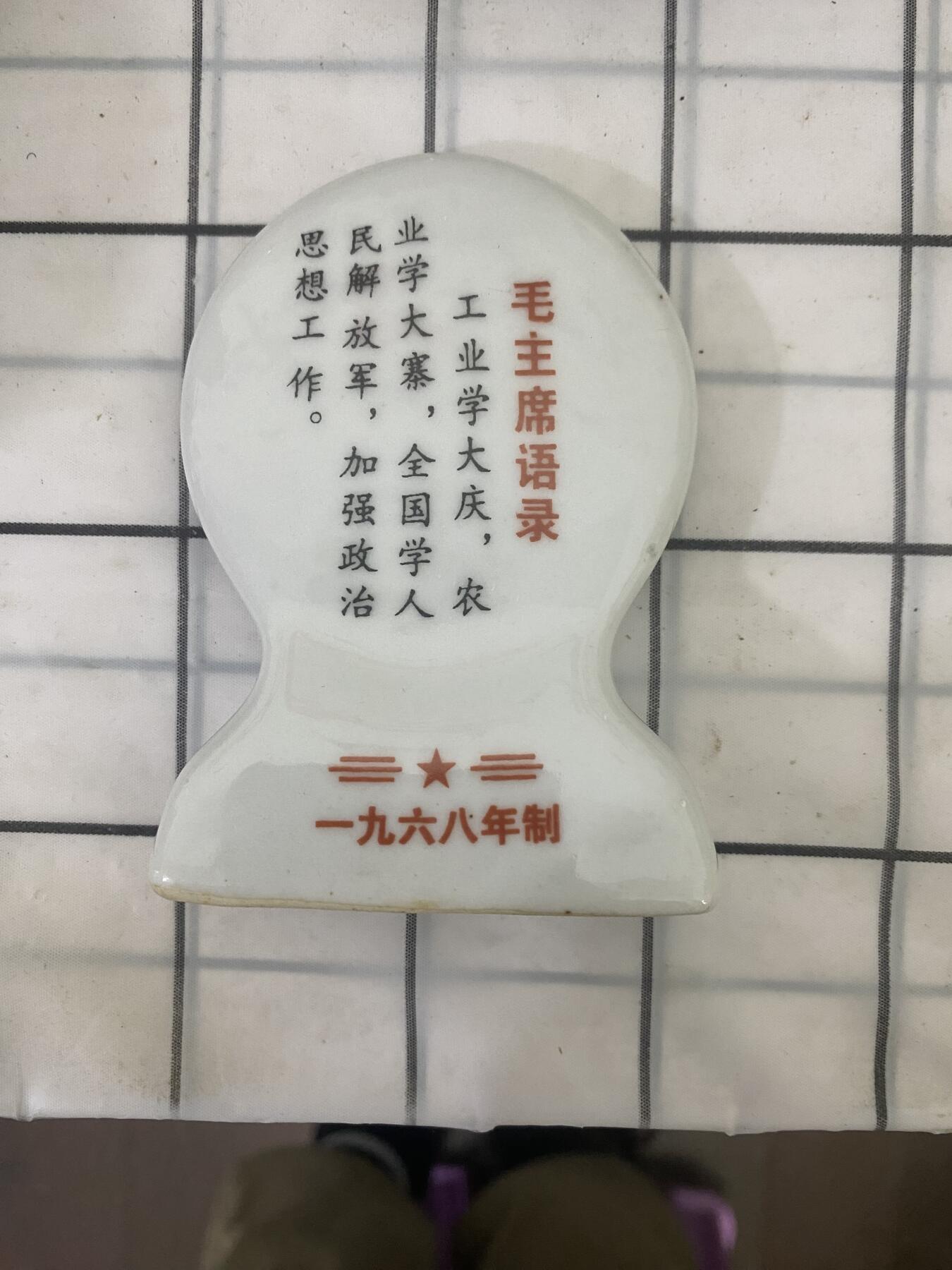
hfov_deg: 53.1
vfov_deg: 67.3
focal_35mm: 26
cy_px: 635
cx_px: 476
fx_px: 953
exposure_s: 1/50
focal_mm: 4.25
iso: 200
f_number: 1.8
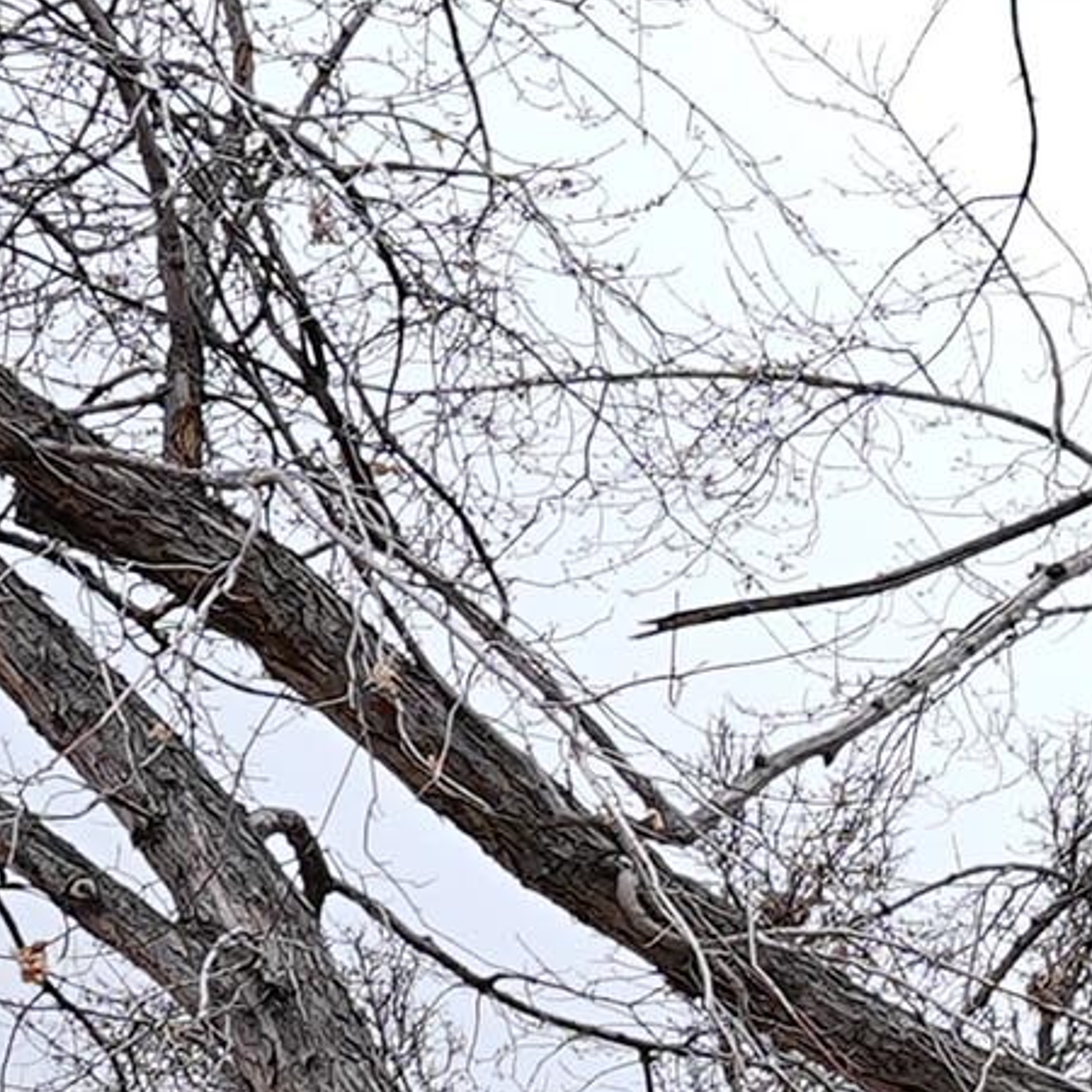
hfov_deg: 9.2
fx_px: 4533
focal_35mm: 127
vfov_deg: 13.3
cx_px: 3759
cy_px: 1335
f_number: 3.2
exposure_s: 1/800
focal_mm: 14
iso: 200
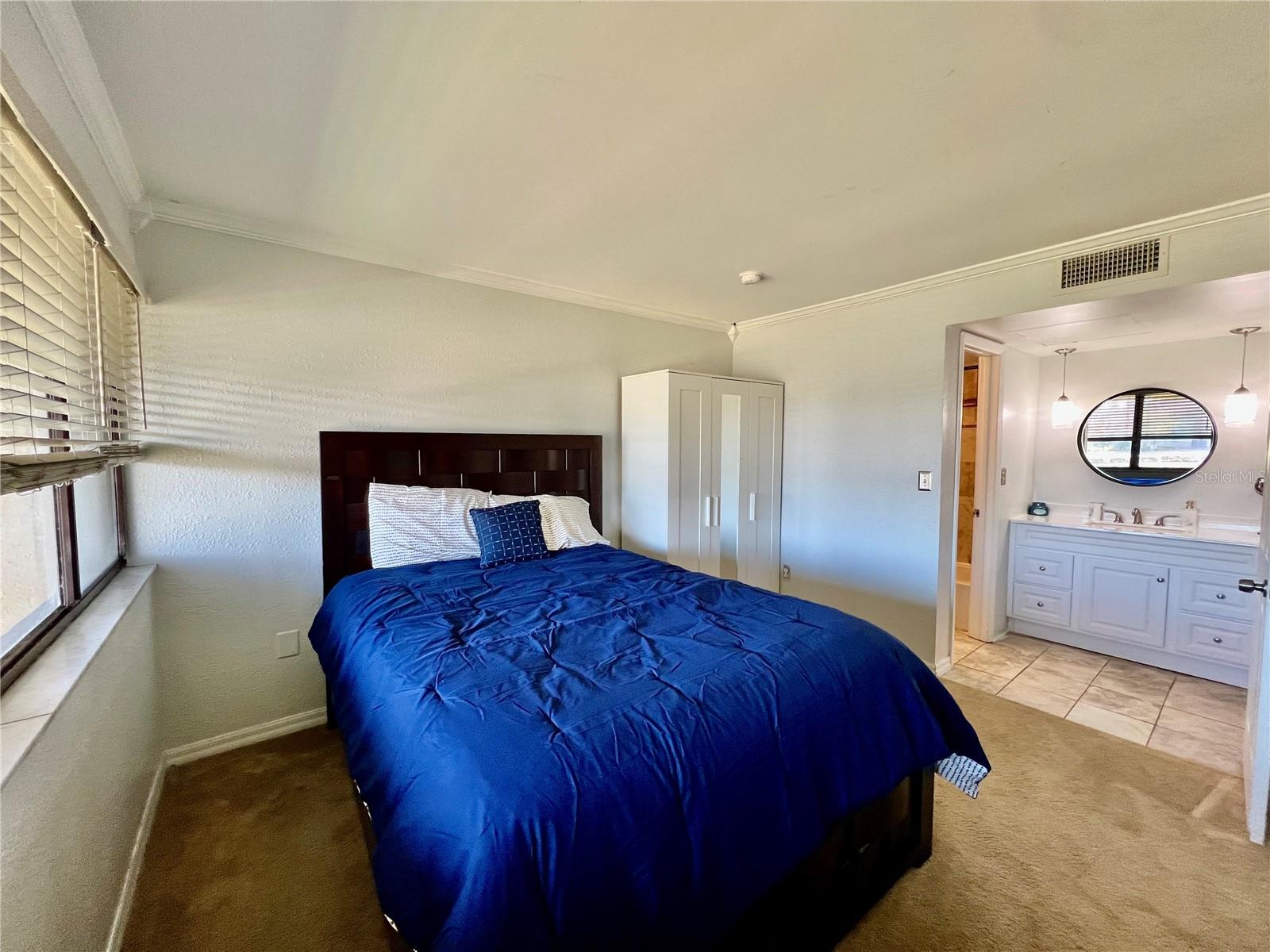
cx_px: 635
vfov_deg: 89.9
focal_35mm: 13
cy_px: 476
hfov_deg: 106.2
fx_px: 477
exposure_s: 1/120
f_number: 1.8
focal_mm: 1.57
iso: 200
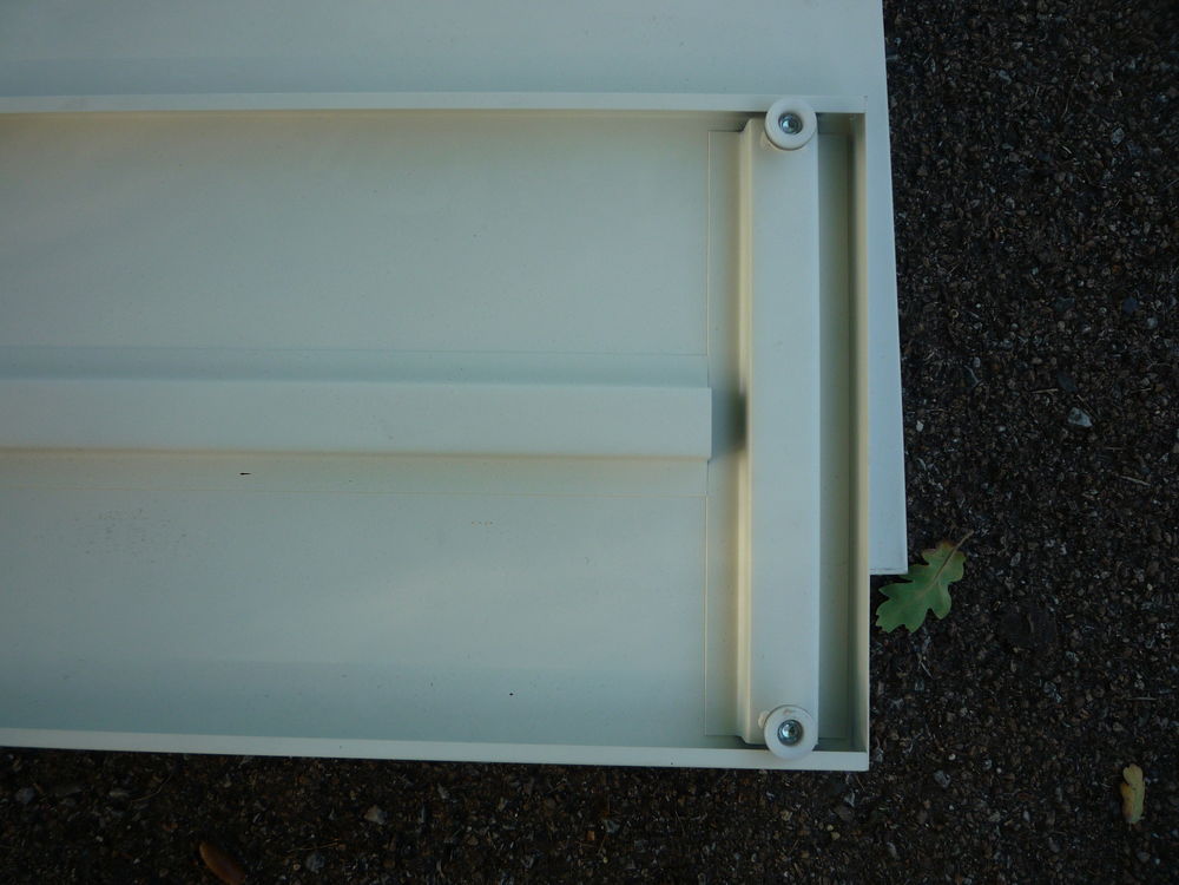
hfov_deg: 60.0
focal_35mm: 30
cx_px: 590
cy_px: 442
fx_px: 1022
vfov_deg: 46.8
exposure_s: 1/100
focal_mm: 5.2
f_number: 4
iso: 100
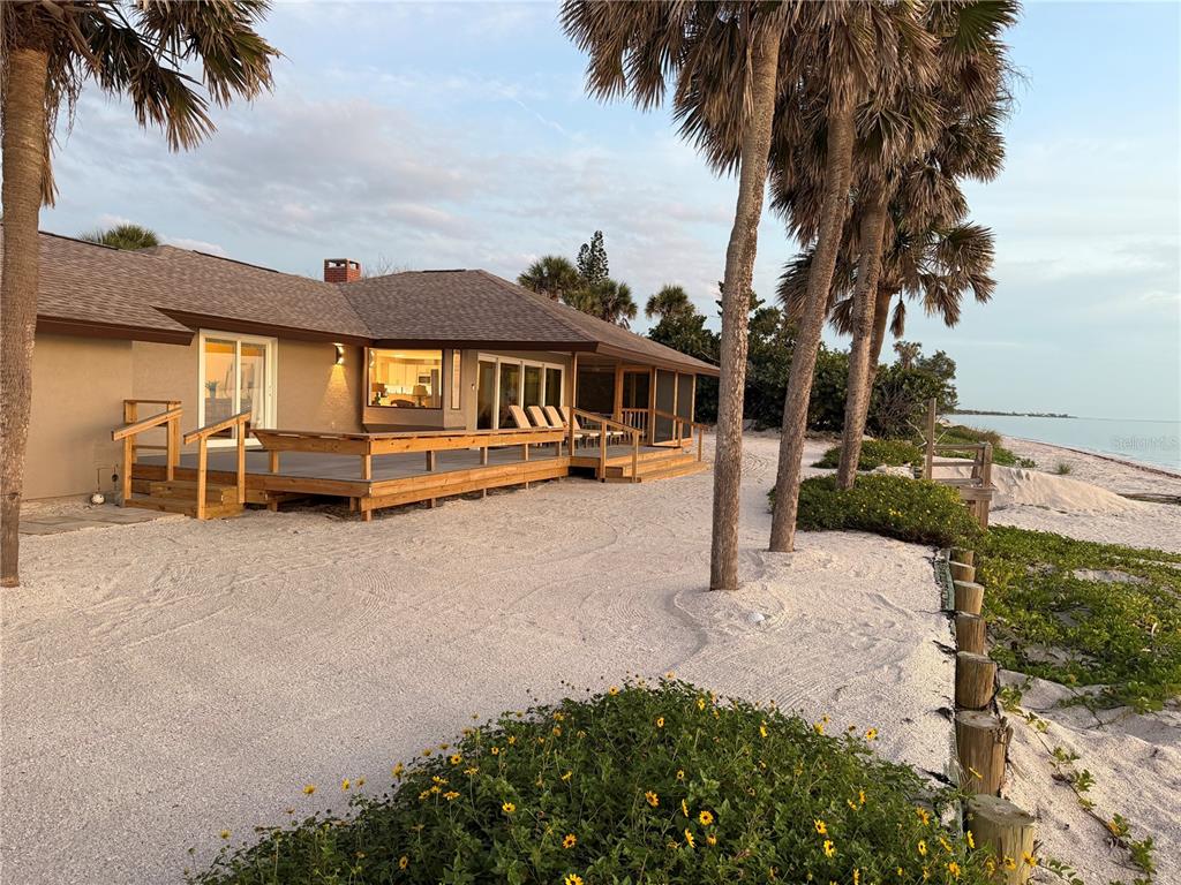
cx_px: 590
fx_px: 819
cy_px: 442
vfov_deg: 56.8
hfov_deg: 71.6
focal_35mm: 24
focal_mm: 6.76
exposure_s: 1/60
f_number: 1.78
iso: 250
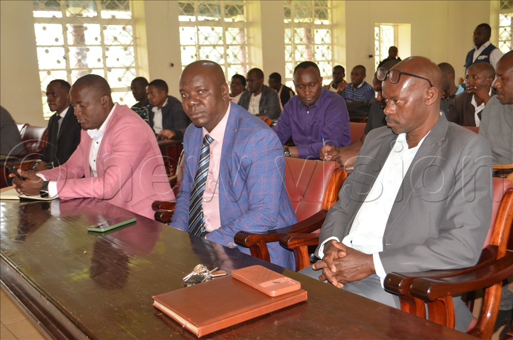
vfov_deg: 34.1
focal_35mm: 39
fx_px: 555
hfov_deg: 49.6
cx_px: 256
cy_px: 170
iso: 400
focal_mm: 26
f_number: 4.2
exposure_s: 1/60
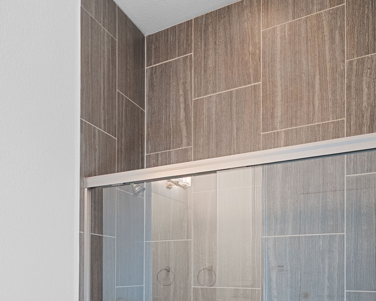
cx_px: 65
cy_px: 279
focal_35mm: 35
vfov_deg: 38.8
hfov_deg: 48.1
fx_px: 390
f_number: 8
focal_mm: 16
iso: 800
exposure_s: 1/3
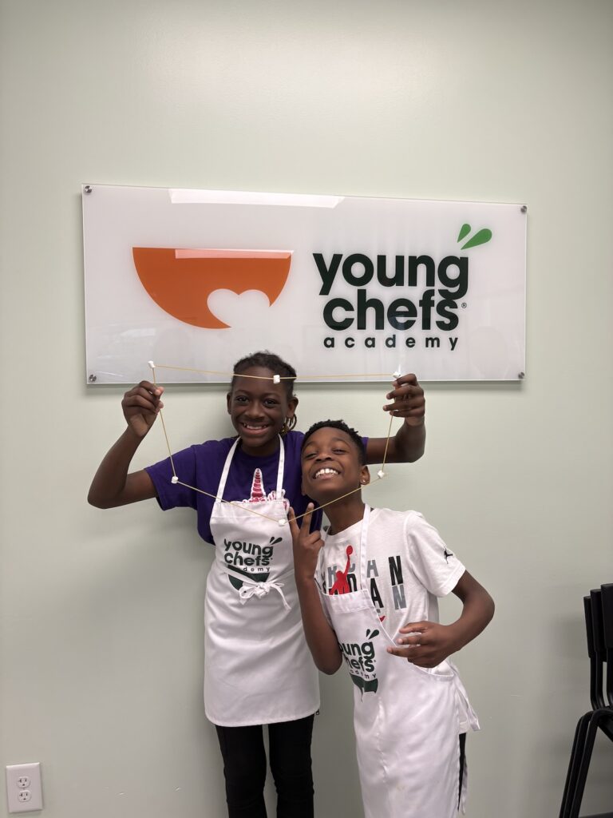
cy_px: 409
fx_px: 614
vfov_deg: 67.3
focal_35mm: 26
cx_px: 306
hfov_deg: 53.1
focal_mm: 5.96
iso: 125
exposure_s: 1/120
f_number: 1.6
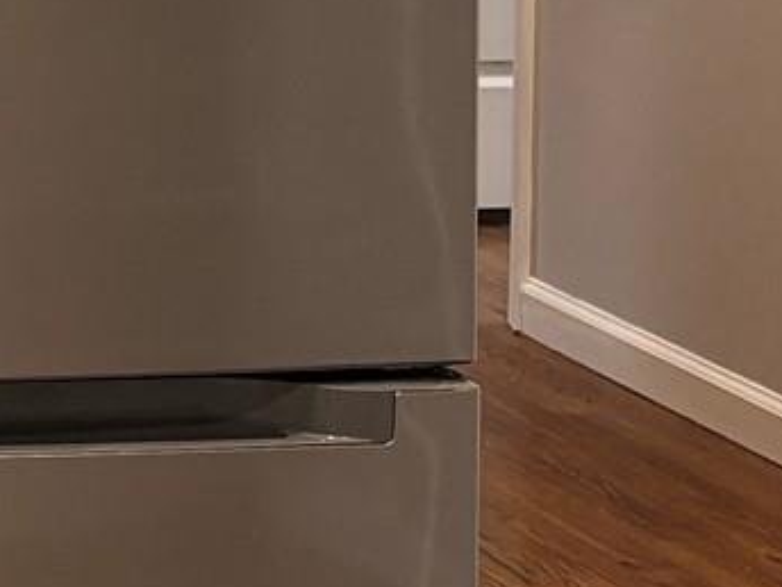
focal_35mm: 155
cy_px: -344
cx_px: -930
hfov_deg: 11.2
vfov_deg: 9.3
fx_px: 3502
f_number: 1.6
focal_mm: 5.96
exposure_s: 1/120
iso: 125
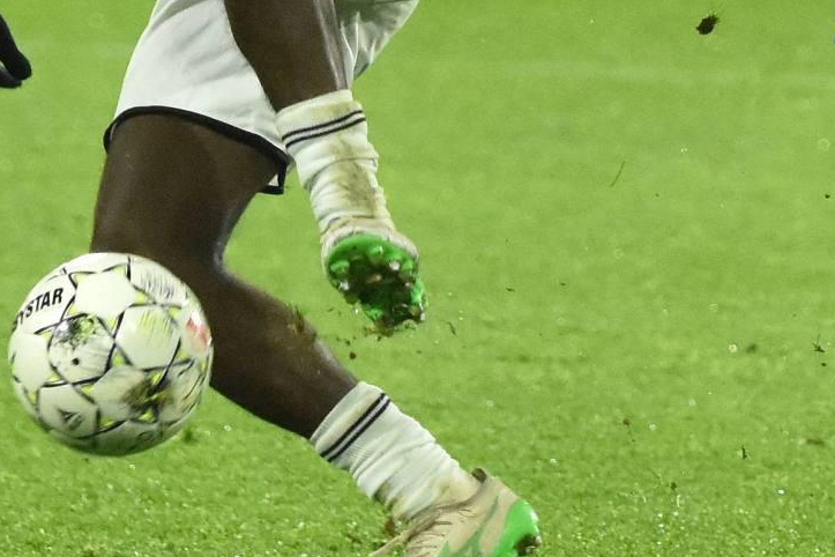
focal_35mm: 558
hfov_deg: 3.7
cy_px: 6
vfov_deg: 2.5
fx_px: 12941
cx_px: 606
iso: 2000
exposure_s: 1/800
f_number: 2.8
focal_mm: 140
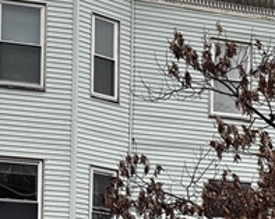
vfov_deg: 11.2
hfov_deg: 12.5
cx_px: 582
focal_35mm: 132
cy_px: 339
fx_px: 1073
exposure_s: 1/622
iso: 50
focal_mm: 5.96
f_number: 1.6
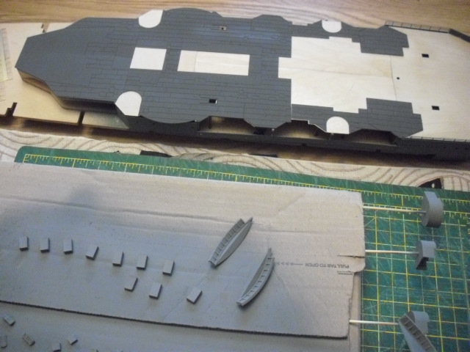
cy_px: 176
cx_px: 235
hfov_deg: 49.0
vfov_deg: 37.7
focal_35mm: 38
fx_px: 516
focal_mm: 6.2
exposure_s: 1/30
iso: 800
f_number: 2.8
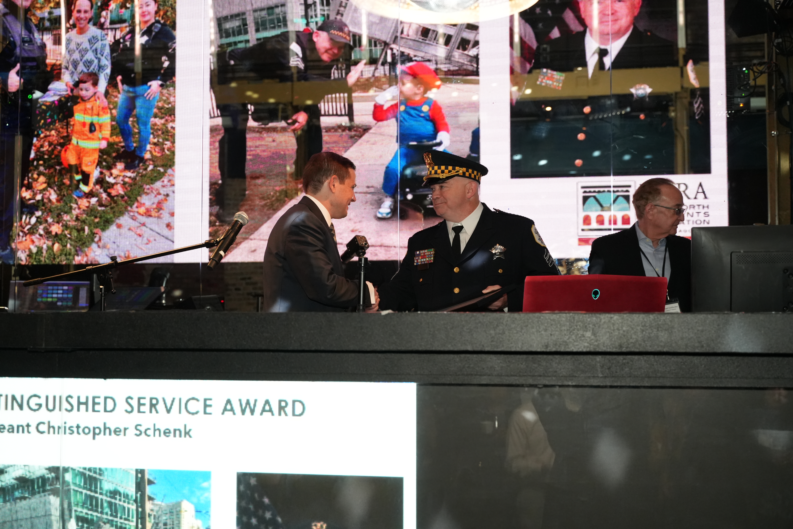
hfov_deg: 42.7
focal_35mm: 46
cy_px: 264
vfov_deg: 29.2
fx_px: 1013
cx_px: 396
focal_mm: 46
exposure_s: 1/125
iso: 4000
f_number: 3.5
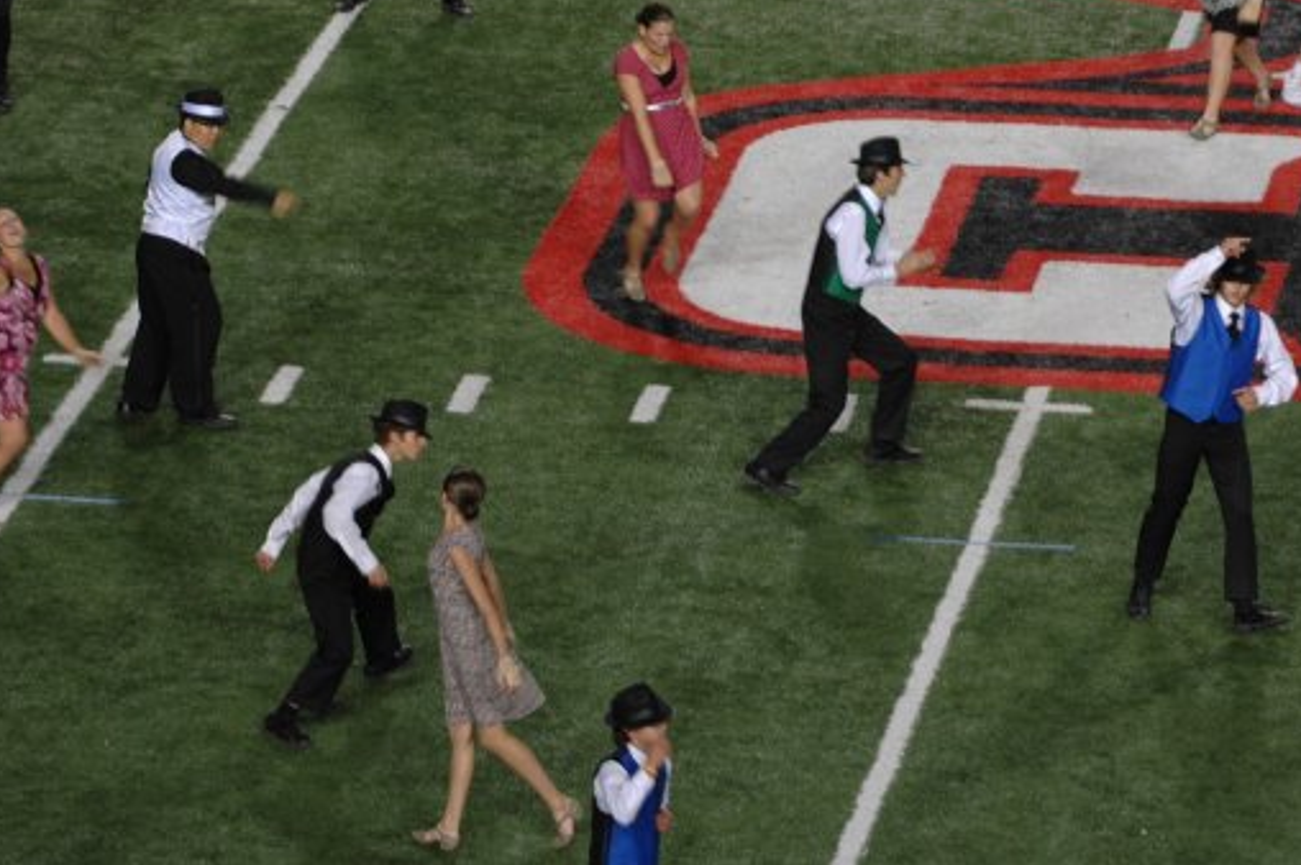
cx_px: 884
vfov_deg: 4.5
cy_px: 284
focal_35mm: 307
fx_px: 11087
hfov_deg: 6.7
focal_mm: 130
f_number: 2.8
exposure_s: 1/80
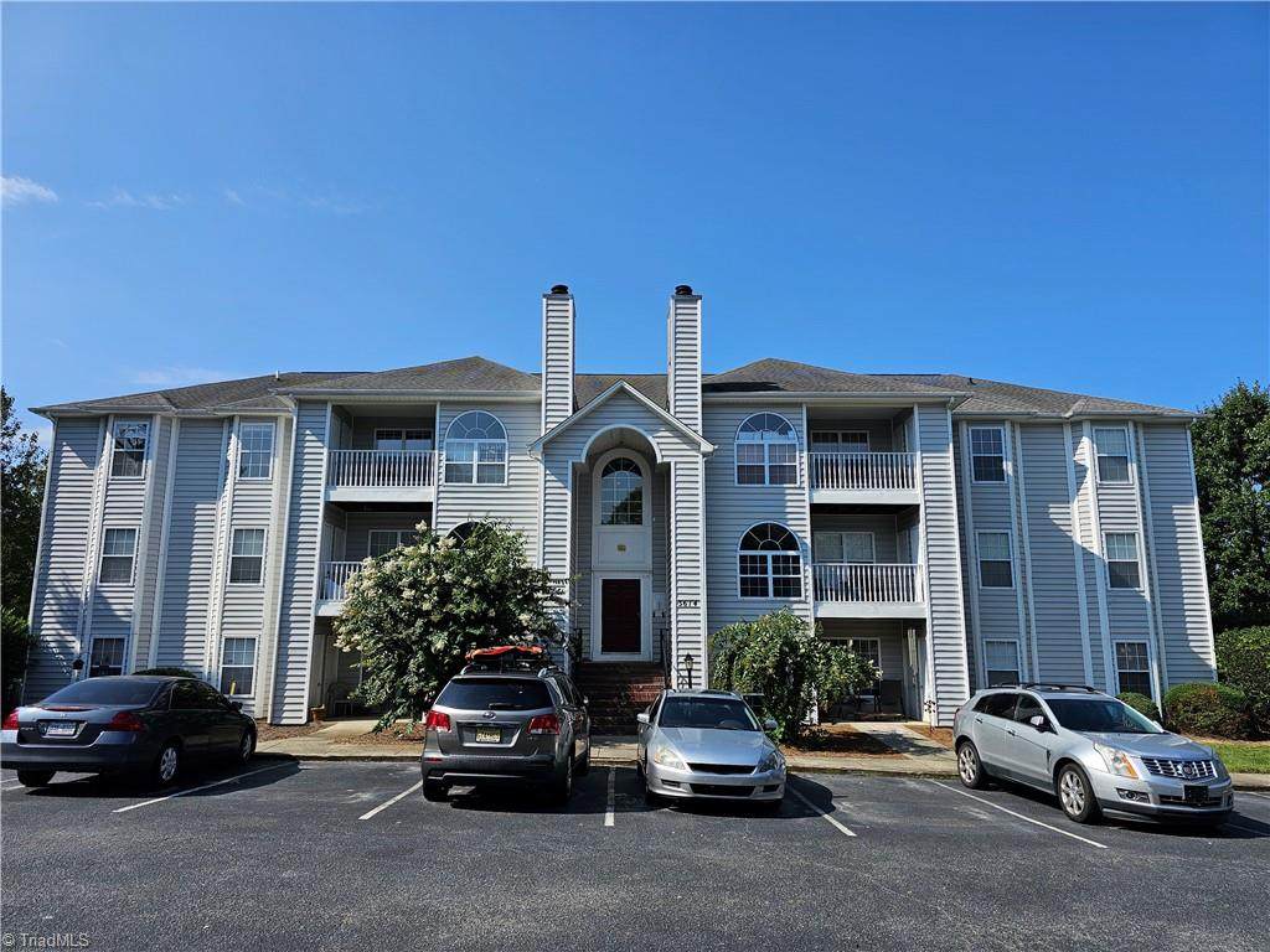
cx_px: 635
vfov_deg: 58.9
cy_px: 476
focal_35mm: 23
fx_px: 844
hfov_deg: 73.9
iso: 10
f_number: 1.7
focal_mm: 6.3
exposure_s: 1/829
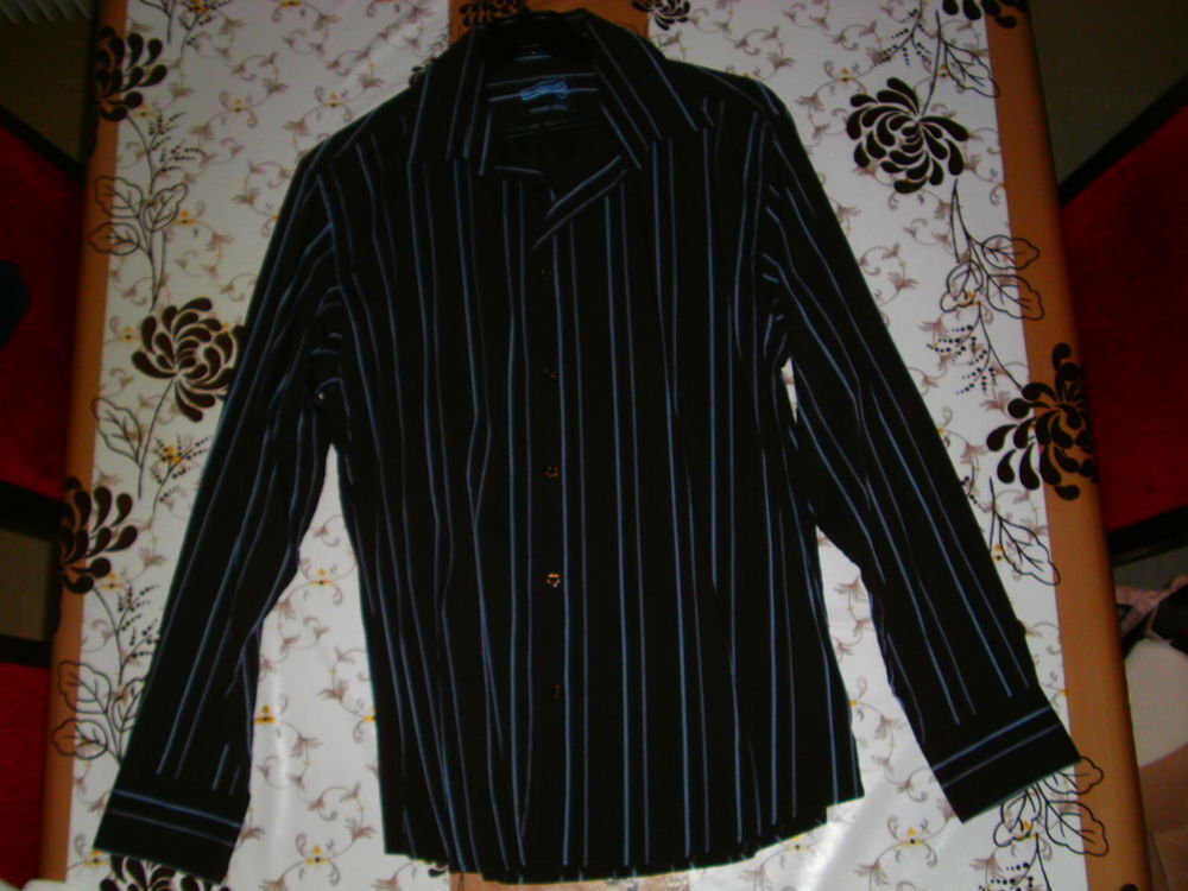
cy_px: 446
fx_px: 1270
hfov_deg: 50.1
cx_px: 594
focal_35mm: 37
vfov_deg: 38.7
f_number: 3.1
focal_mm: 6.51
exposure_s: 1/30
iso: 125
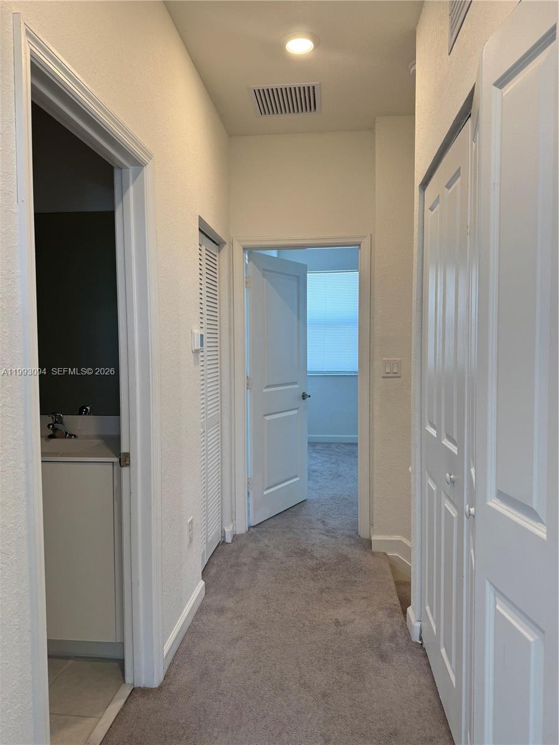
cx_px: 280
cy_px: 372
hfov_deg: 56.8
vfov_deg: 71.6
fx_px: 517
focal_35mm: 24
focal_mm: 6.76
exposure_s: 1/120
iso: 125
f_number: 1.78
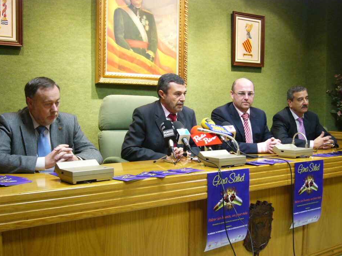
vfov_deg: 36.0
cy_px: 128
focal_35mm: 40
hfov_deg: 46.8
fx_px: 395
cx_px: 174
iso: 200
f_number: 2.9
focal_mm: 6.5
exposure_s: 1/10
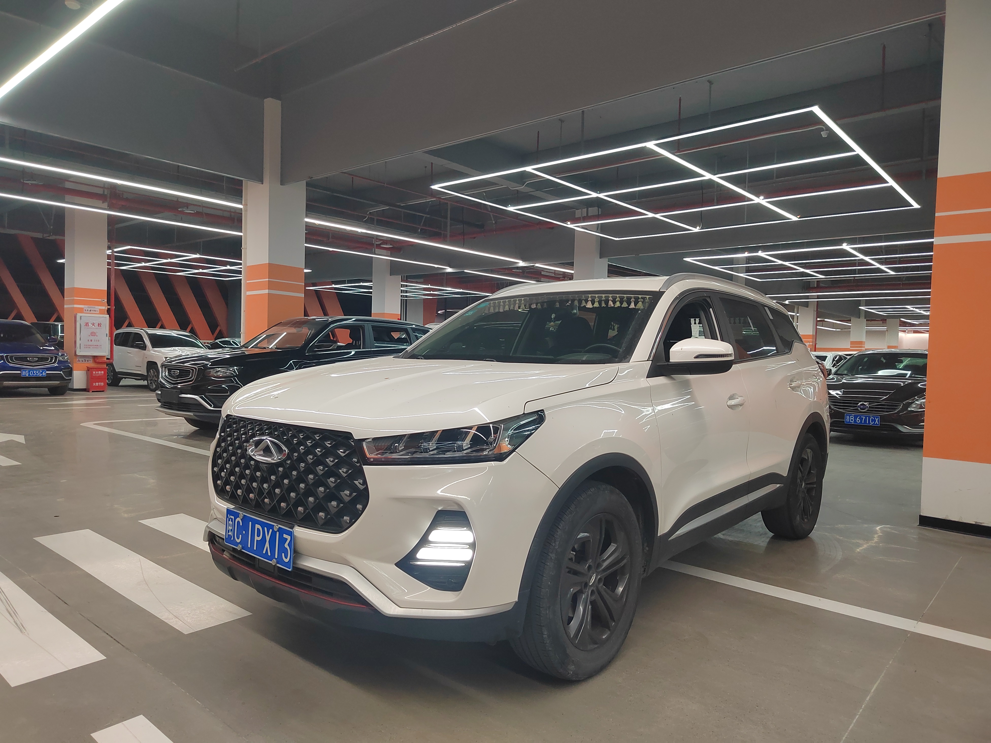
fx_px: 658
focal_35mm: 23
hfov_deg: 73.9
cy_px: 372
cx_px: 496
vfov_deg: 58.9
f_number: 1.9
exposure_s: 1/60
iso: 1834
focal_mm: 5.52
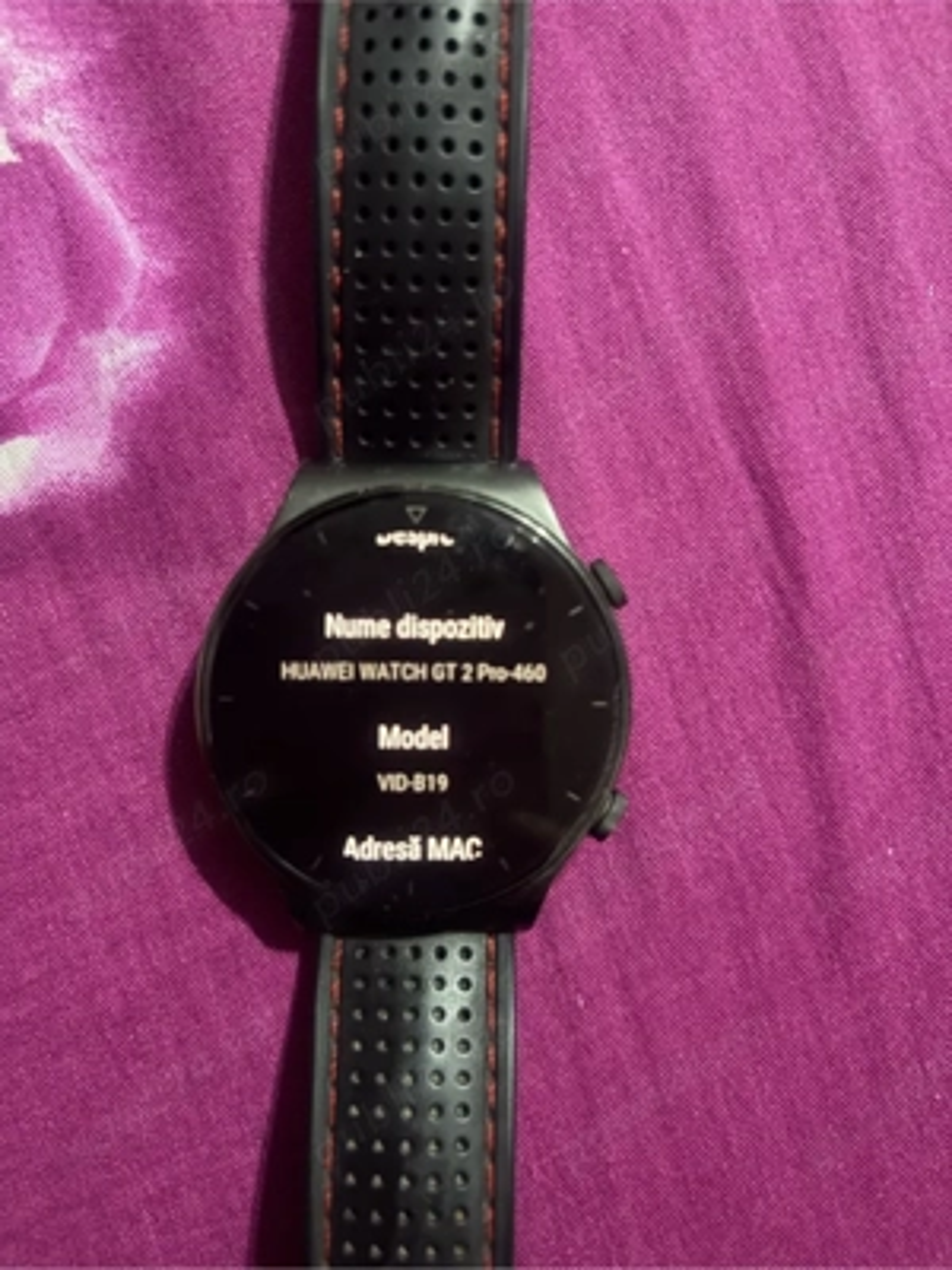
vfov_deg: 67.3
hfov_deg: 53.1
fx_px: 953
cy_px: 635
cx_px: 476
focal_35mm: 26
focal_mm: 5.96
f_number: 1.6
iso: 800
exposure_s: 1/17
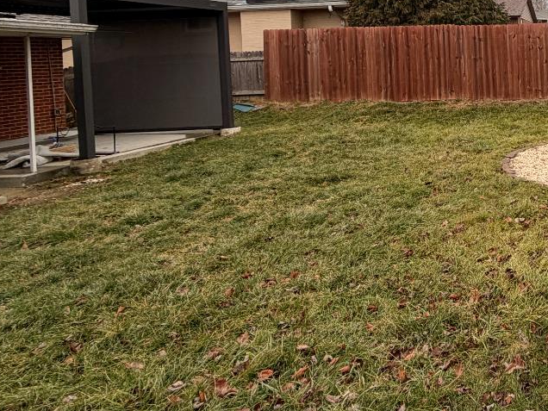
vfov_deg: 40.4
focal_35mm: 33
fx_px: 522
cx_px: 606
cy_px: 60
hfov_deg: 42.9
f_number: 2.2
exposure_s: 1/433
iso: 64
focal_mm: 2.22
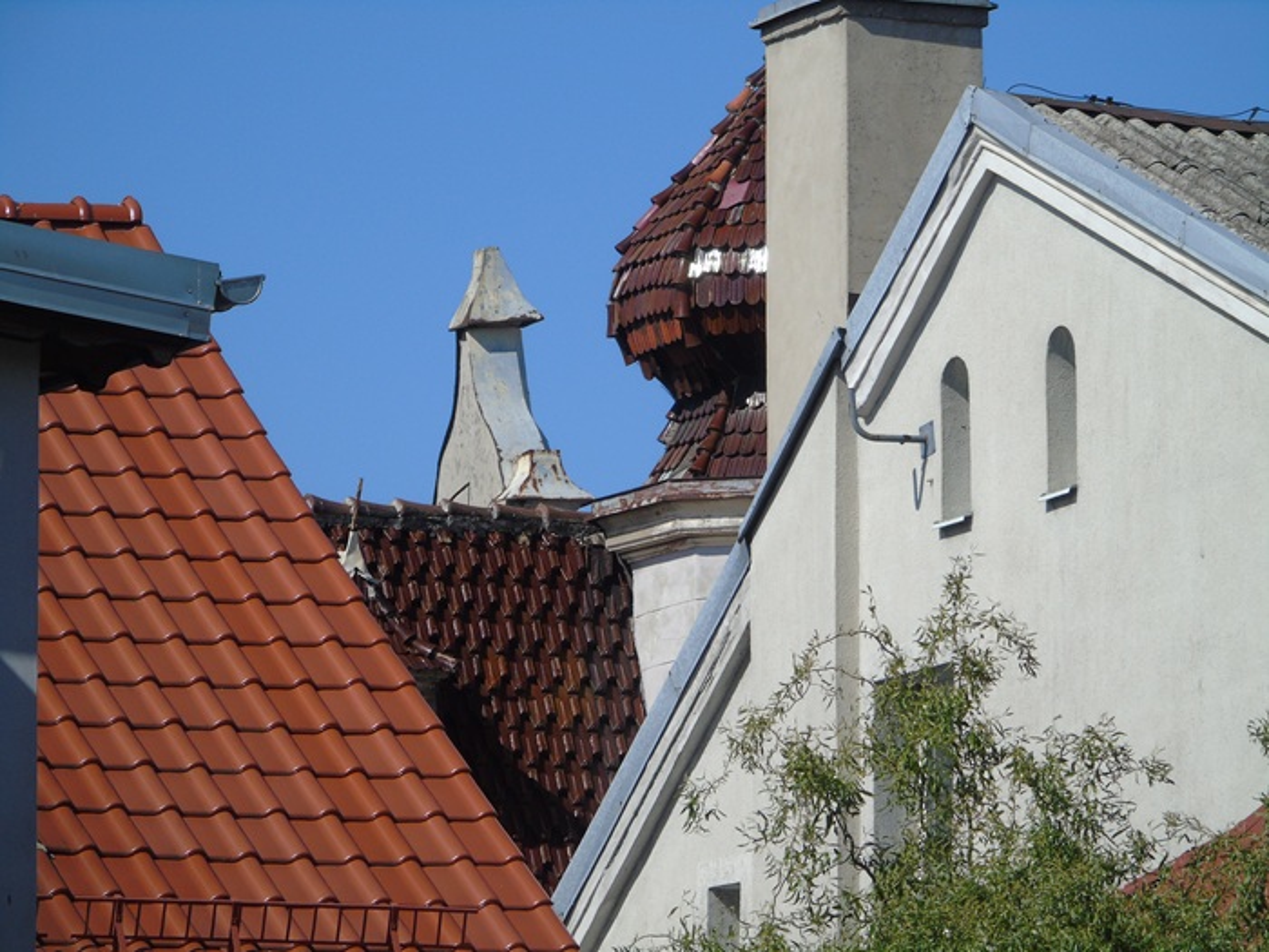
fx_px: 15287
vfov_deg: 3.6
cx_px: 634
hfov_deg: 4.8
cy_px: 476
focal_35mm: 417
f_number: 5.4
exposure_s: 1/500
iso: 80
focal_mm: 74
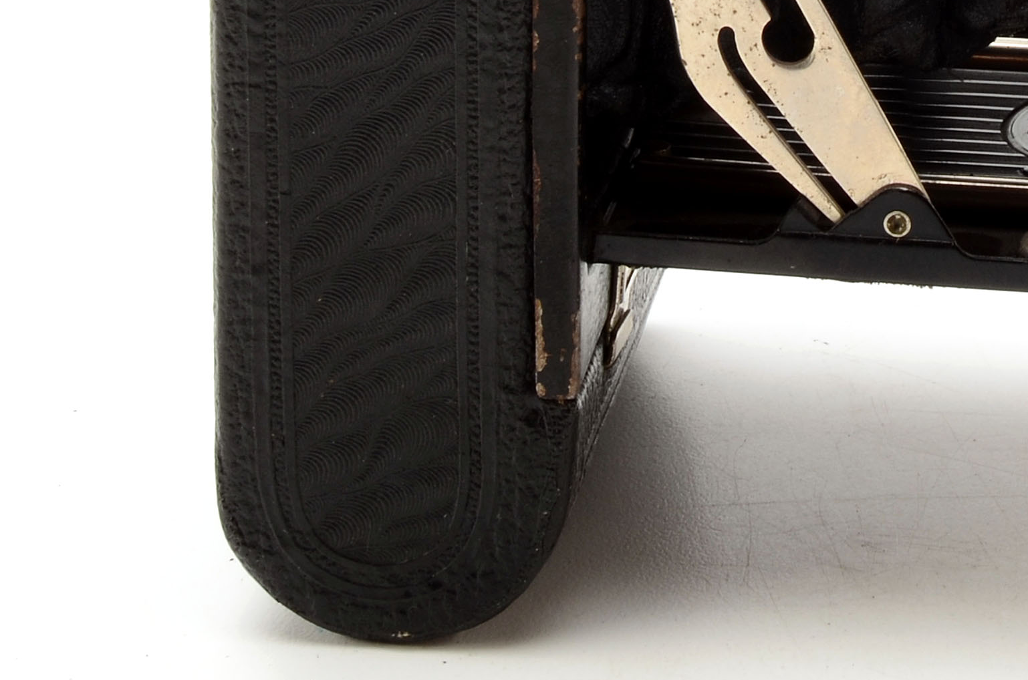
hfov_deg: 16.3
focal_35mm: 125
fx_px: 3561
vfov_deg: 10.5
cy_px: -384
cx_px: 882
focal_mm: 26
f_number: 18
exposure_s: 1/160
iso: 100
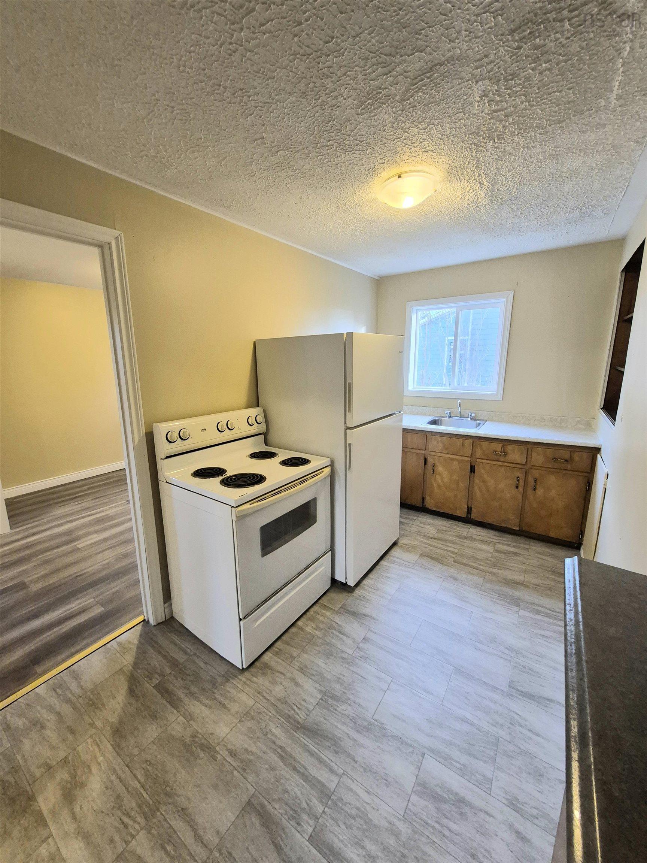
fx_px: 324
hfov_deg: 89.9
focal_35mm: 13
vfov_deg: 106.2
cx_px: 324
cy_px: 432
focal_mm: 1.74
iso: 400
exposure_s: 1/60.2
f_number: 2.2
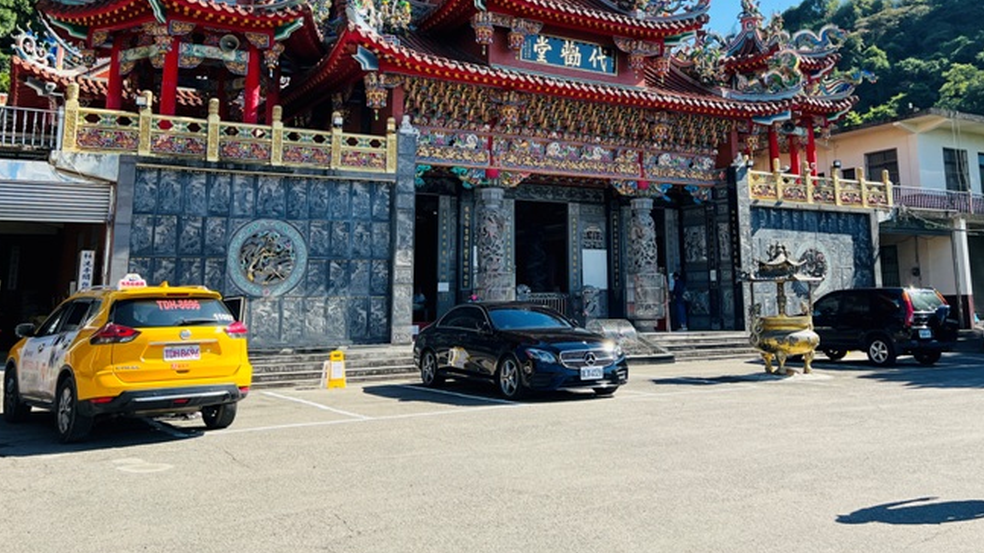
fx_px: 913
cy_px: 129
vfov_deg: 33.0
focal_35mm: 35
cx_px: 586
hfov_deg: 56.2
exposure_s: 1/2252
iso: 50
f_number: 1.5
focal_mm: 5.7
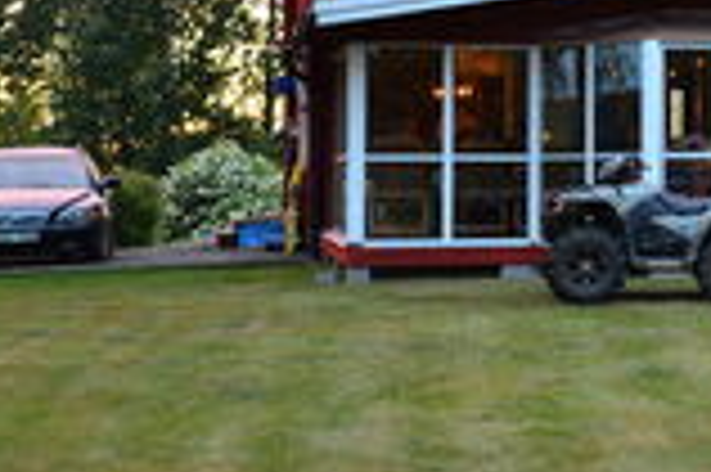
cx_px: 875
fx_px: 2190
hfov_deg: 17.5
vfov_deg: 12.3
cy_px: 99
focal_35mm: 111
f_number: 4.2
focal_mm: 44
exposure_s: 1/30
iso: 1400
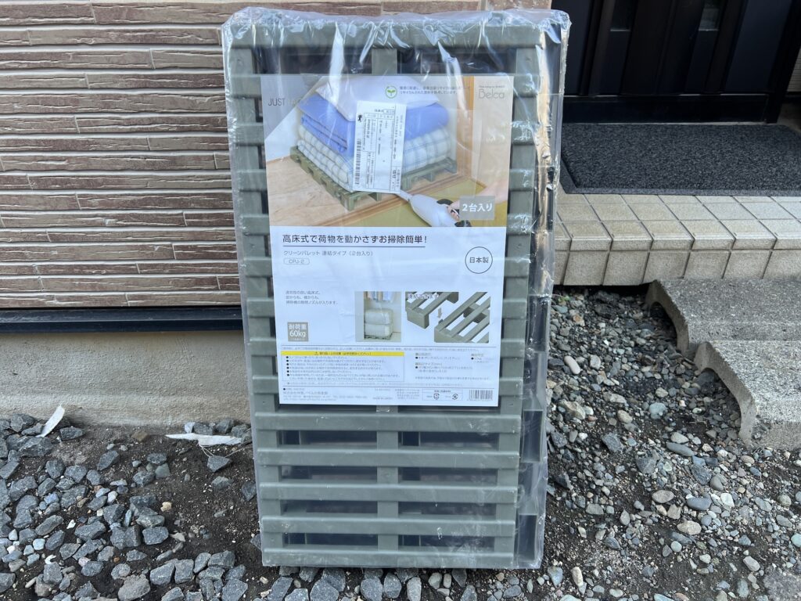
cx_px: 400
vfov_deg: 53.1
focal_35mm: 26
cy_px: 300
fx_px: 602
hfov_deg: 67.3
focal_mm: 5.7
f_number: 1.5
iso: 32
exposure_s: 1/121
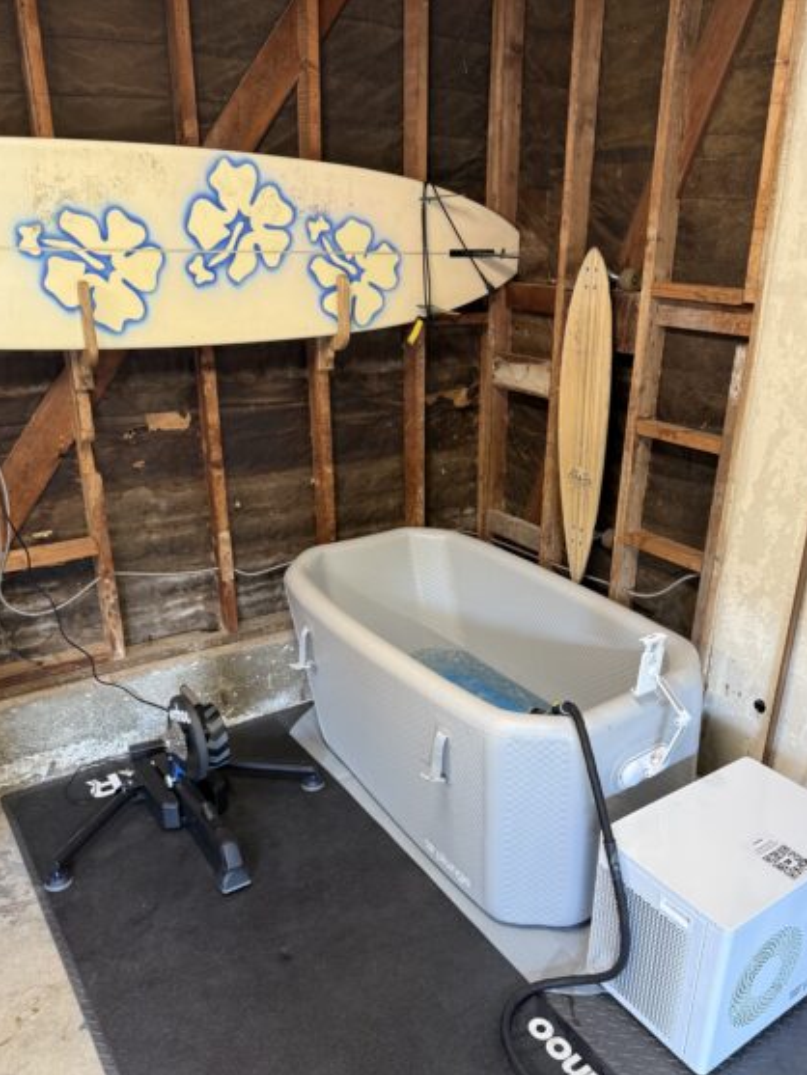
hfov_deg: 49.6
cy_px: 593
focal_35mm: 28
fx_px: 870
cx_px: 461
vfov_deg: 63.3
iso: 200
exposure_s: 1/60
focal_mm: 6.76
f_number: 1.78
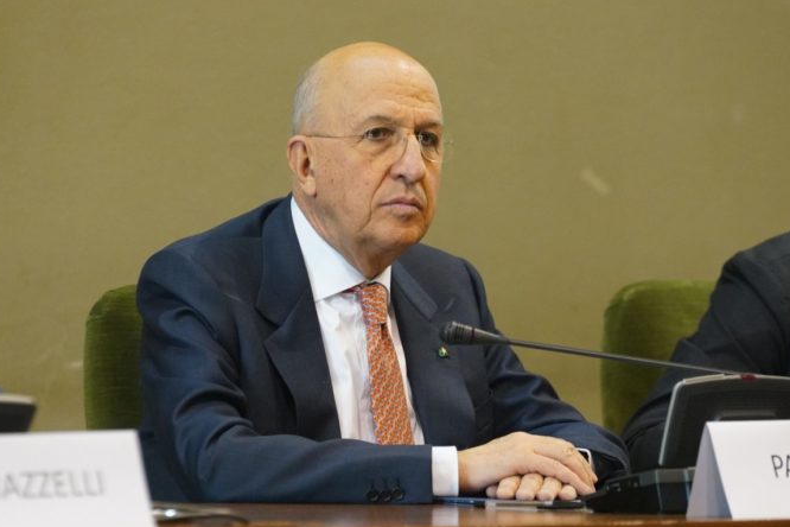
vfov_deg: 4.6
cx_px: 396
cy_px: 274
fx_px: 6561
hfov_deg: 6.9
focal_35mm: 299
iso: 5000
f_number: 4
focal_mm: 191
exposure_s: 1/125
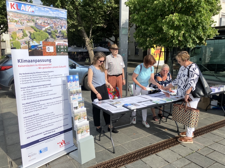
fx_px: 182
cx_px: 112
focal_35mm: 28
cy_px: 84
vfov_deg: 49.7
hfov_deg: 63.5
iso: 32
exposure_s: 1/1869
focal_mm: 3.99
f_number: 1.8
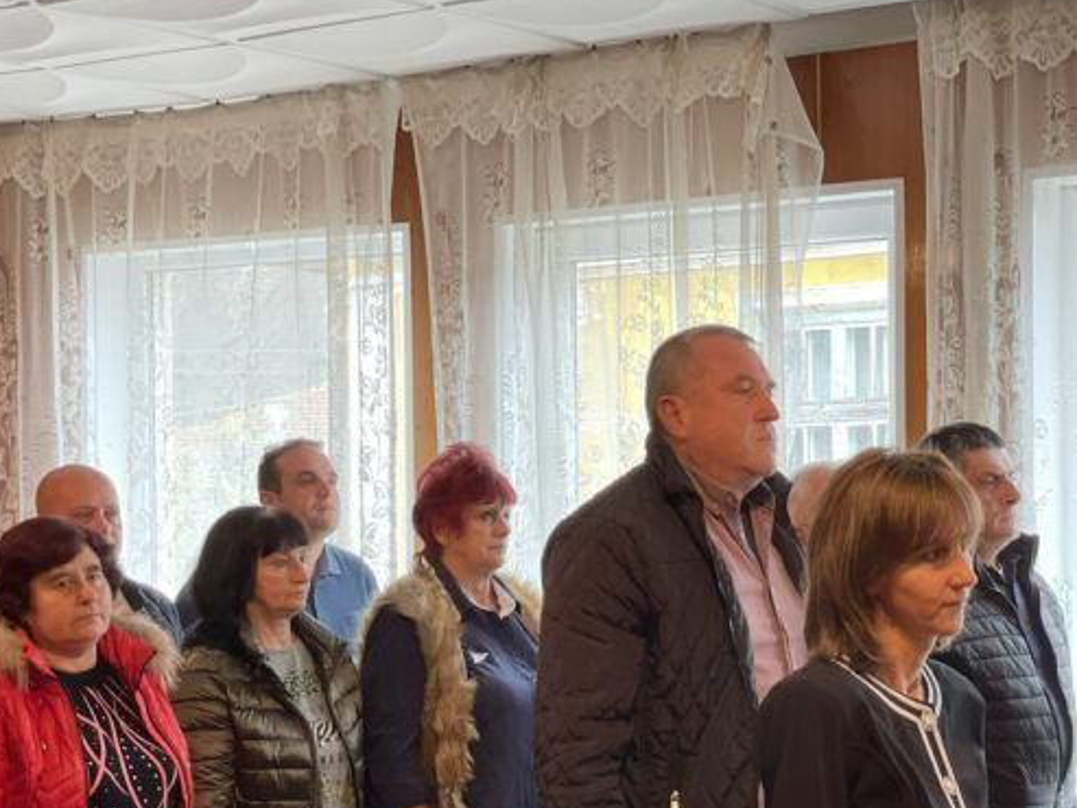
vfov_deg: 18.1
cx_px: 668
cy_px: 561
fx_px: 2521
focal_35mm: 81
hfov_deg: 24.1
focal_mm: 6
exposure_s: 1/50
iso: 160
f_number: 2
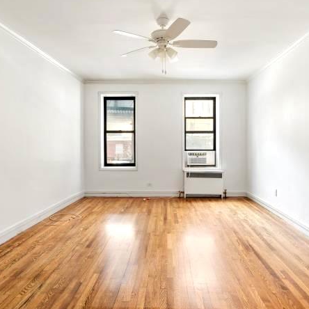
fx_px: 242
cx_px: 180
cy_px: 152
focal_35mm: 24
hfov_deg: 64.6
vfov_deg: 65.0
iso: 100
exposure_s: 5
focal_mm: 12
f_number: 8
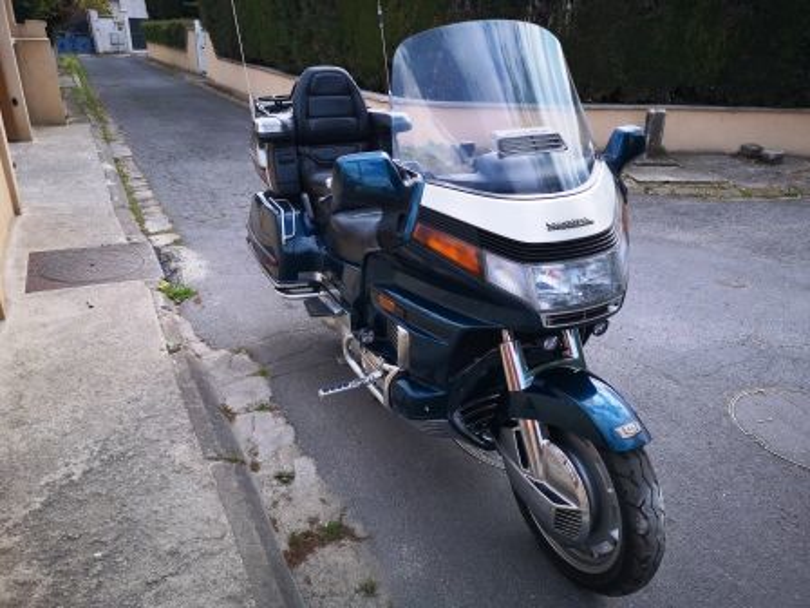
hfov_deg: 65.3
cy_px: 304
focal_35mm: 27
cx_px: 405
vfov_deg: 51.4
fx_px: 632
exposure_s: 1/1144
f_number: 1.8
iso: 50
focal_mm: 5.58
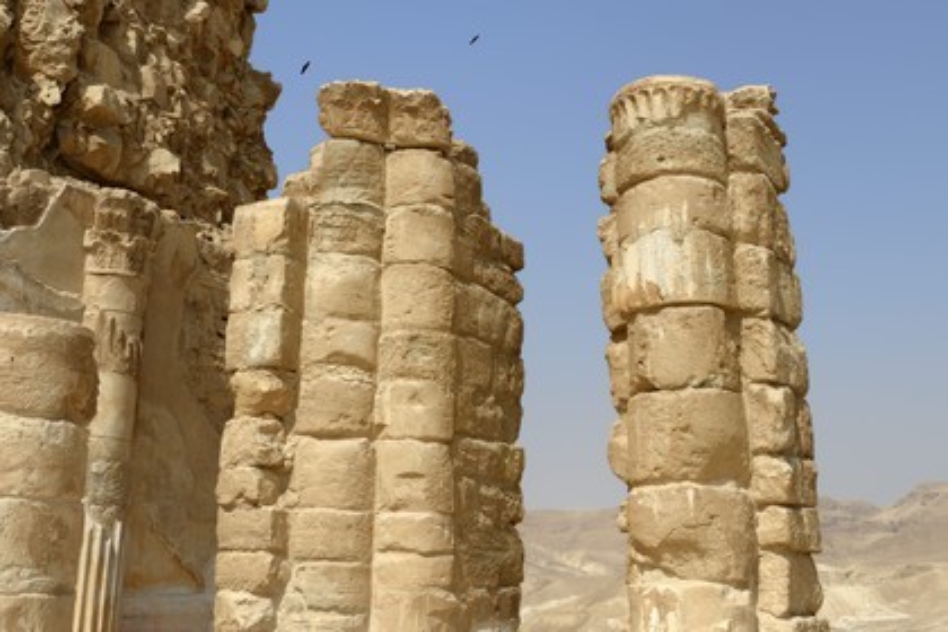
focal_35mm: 40
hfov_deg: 48.5
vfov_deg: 33.4
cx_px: 474
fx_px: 1053
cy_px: 316
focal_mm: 40
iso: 100
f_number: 10
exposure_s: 1/200
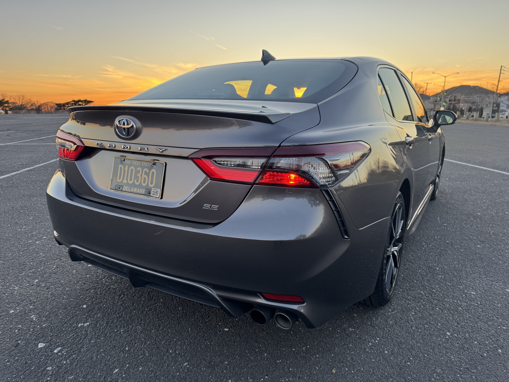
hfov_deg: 71.6
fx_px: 353
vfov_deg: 56.8
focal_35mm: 24
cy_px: 191
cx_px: 254
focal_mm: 6.76
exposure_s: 1/121
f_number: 1.78
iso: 80
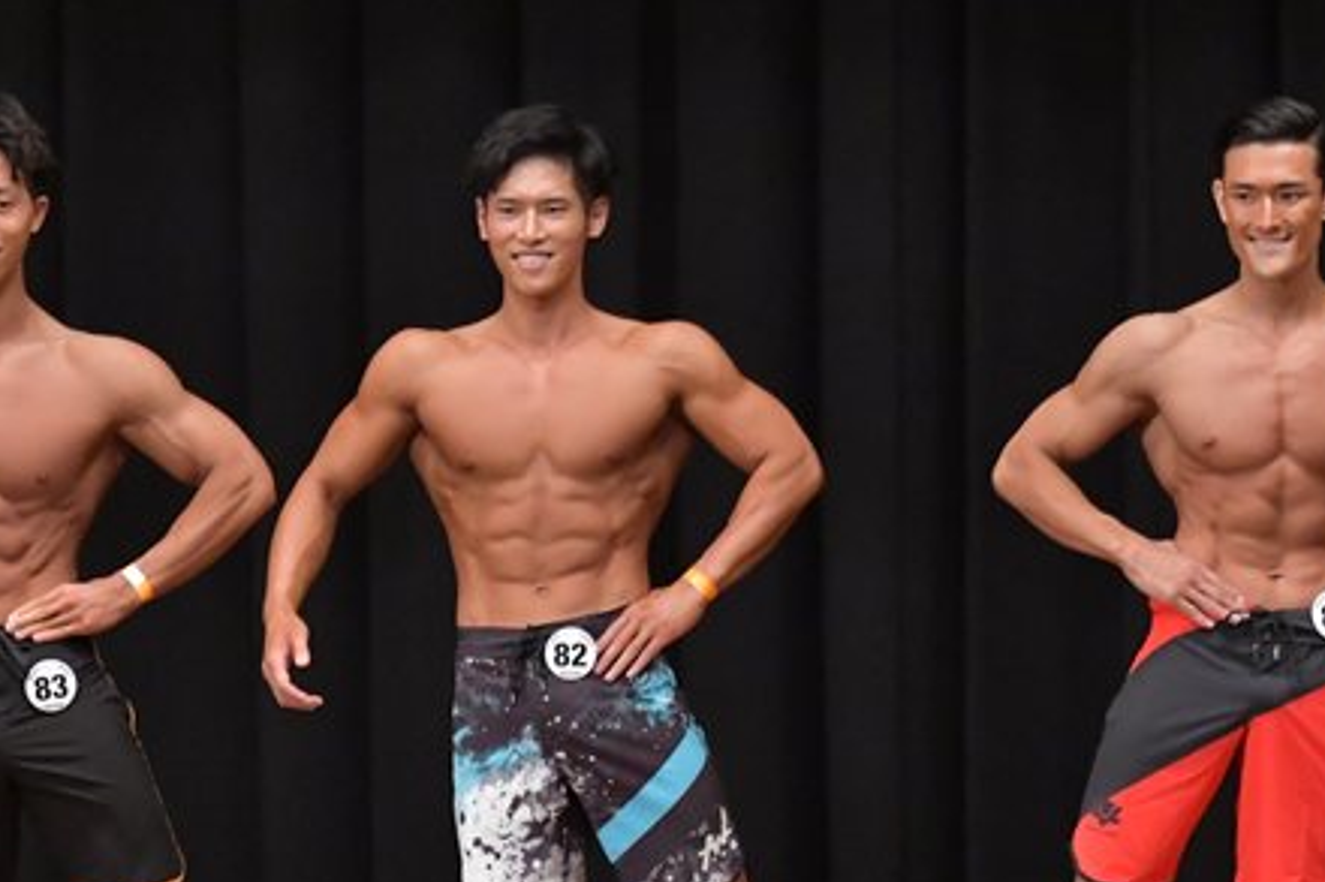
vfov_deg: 3.9
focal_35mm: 356
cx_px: 224
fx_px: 13097
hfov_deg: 5.8
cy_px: 617
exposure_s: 1/400
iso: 6400
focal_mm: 135
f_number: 5.6
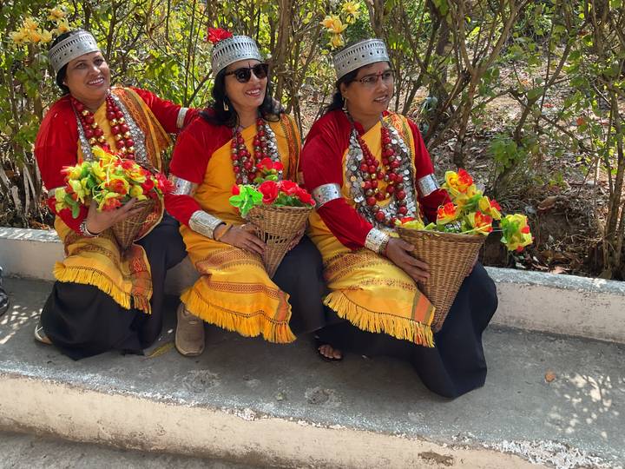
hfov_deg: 61.7
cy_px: 234
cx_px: 312
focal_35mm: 29
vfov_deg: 48.2
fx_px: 524
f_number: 1.8
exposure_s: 1/199
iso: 16
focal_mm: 3
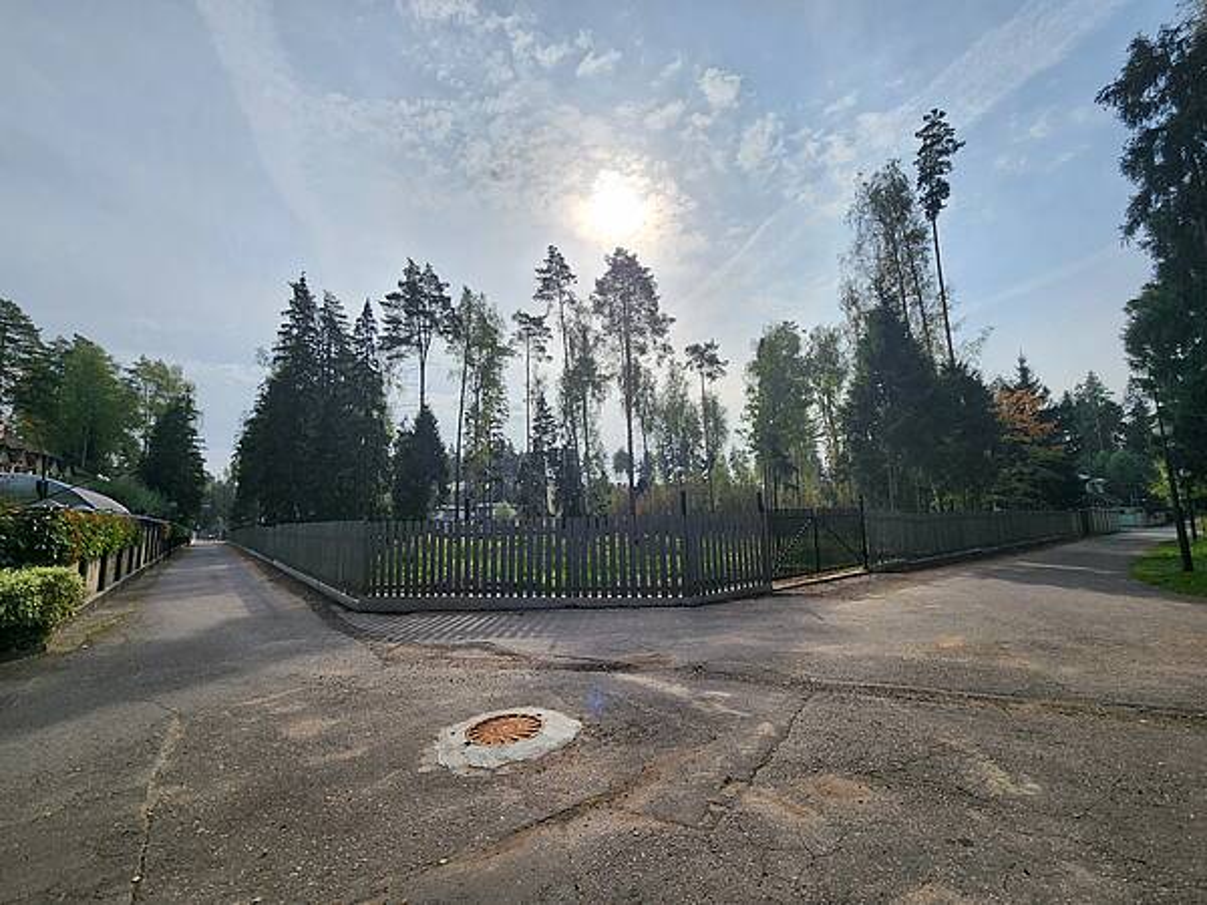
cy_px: 452
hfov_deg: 106.2
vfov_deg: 89.9
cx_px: 604
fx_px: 453
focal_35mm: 13
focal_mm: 2.2
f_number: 2.2
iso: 50
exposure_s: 1/3618
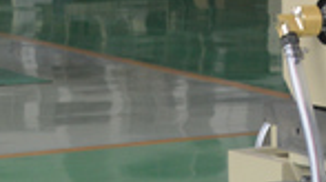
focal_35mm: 257
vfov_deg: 4.7
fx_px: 2217
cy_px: 13
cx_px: 867
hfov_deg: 7.6
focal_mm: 30
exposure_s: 1/100
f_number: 5
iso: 400
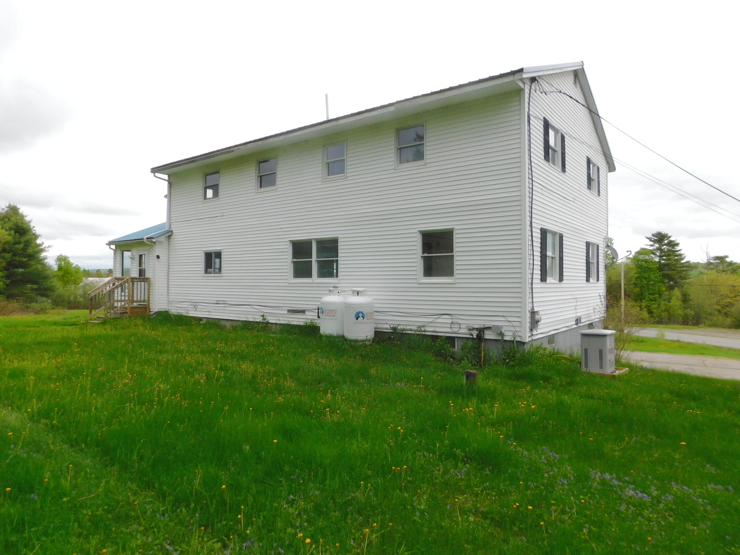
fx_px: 492
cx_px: 370
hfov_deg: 73.9
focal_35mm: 23
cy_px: 278
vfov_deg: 58.9
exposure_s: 1/400
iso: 125
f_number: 3
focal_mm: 4
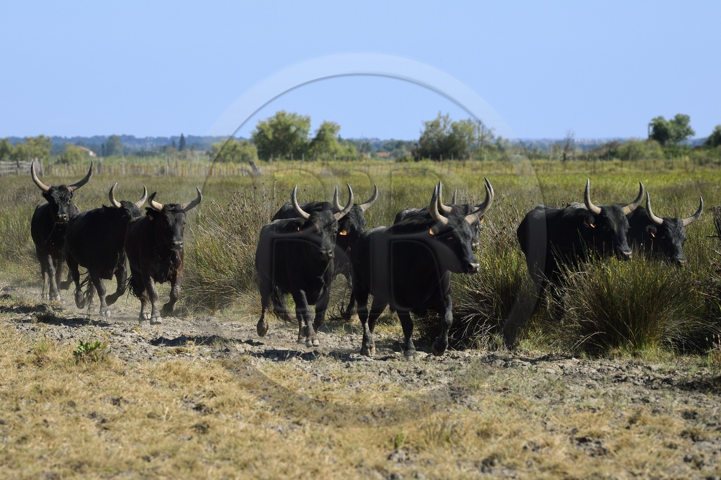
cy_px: 240
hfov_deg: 10.3
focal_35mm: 200
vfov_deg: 6.9
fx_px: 4004
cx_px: 360
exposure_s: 1/1000
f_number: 7.1
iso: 200
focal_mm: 200
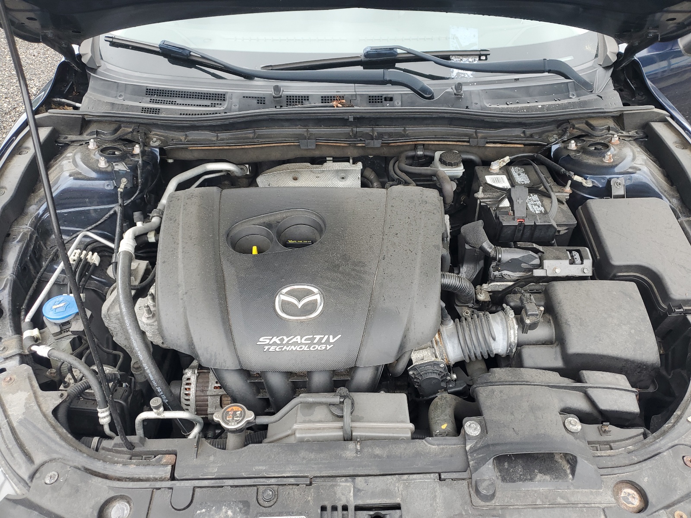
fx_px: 519
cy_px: 259
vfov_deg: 53.1
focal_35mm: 26
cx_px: 346
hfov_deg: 67.3
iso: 50
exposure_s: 1/189
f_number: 1.5
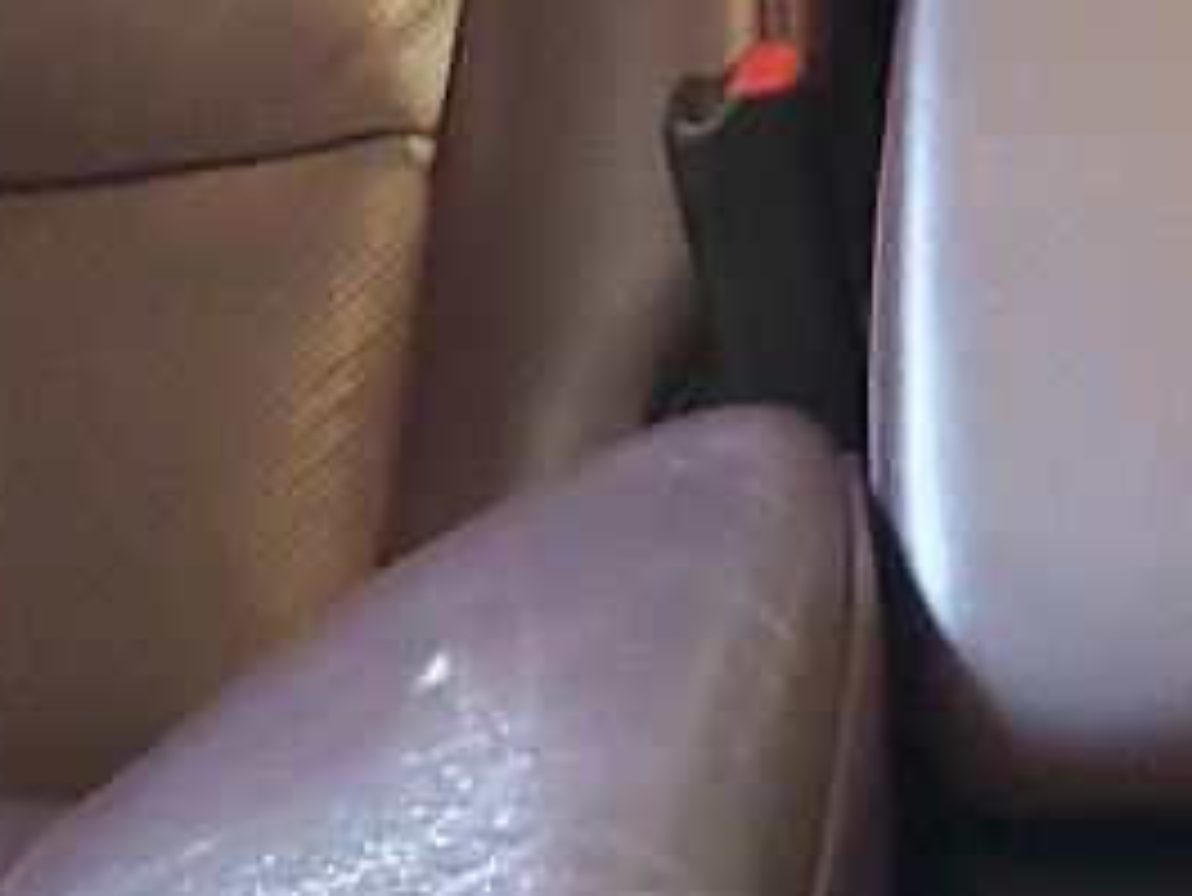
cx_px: 1156
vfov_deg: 9.2
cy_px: -549
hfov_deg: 12.4
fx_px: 5409
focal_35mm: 157
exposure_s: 1/15
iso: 282
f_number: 1.5
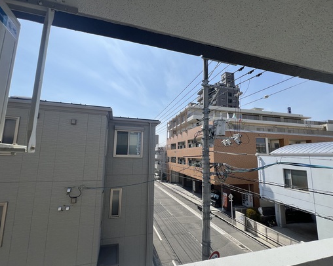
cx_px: 157
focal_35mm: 14
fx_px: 138
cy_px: 136
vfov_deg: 87.9
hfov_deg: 100.6
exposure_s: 1/2222
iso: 32
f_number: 1.8
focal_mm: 1.57
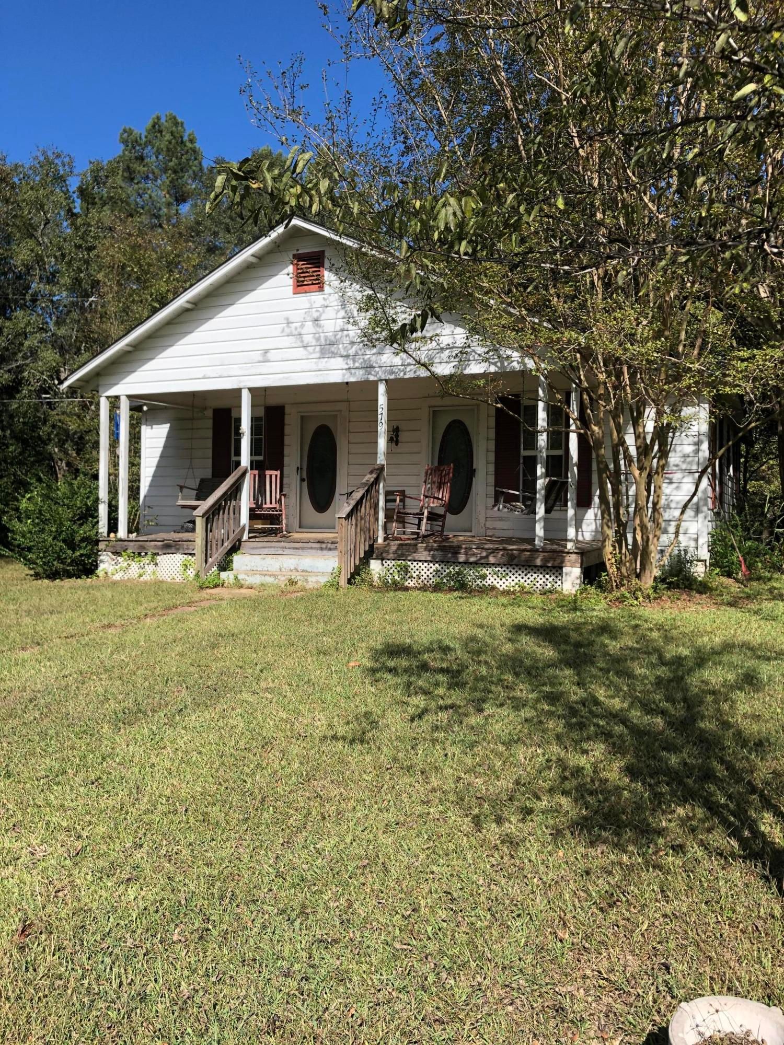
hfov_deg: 49.7
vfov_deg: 63.4
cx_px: 392
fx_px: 846
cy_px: 522
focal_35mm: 28
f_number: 1.8
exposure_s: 1/1453
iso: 20
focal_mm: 3.99
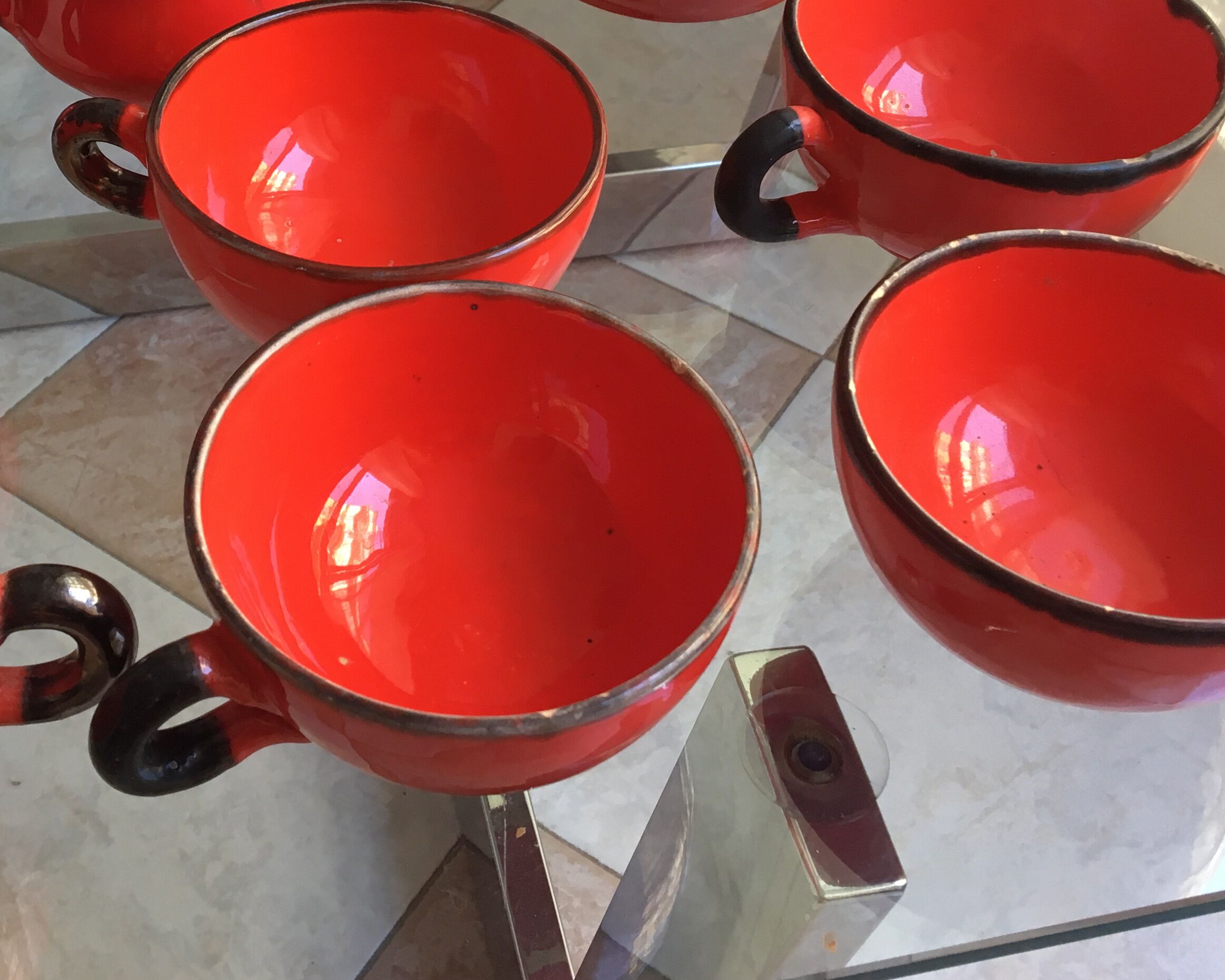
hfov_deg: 37.6
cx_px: 409
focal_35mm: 49
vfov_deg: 30.3
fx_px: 1776
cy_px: 241
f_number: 2.2
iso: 32
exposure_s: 1/33
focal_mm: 4.15
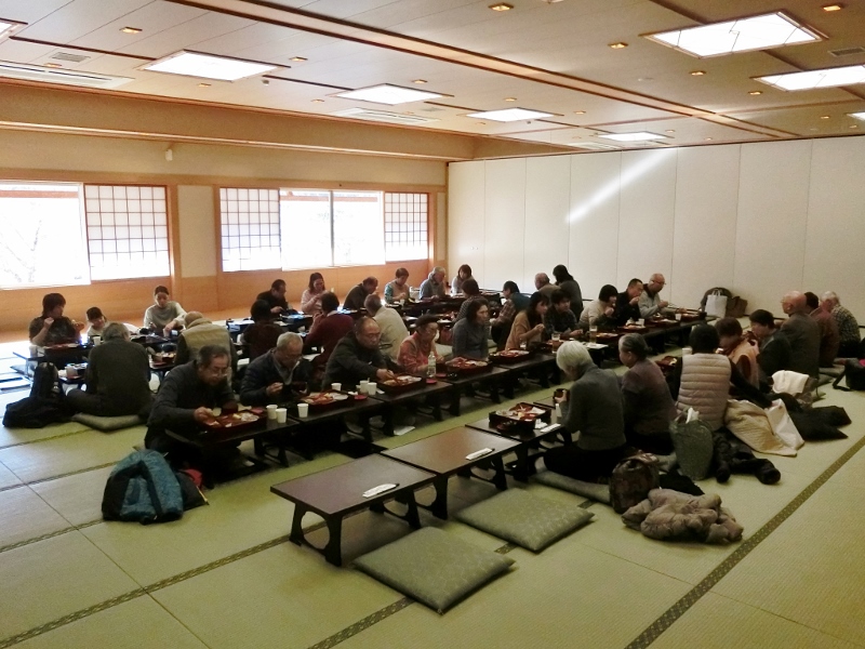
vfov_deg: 48.2
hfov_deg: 61.7
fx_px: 725
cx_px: 432
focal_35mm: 29
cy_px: 324
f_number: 3.7
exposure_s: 1/250
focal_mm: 5.2
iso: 800
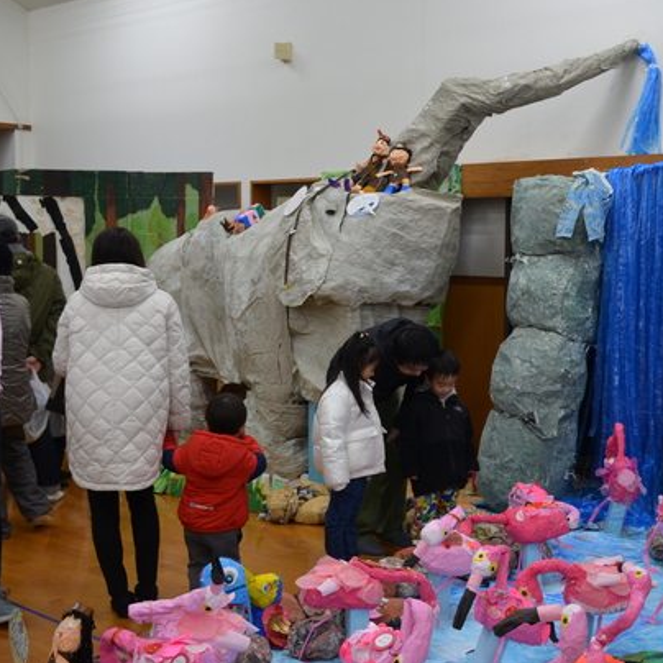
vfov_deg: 34.7
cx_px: 423
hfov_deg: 34.5
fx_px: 1062
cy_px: 317
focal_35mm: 49
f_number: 4
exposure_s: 1/60
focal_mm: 24
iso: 500
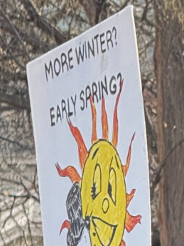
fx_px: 5045
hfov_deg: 2.1
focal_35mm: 711
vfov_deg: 2.8
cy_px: 500
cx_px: 298
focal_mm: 15.66
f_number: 2.8
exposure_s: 1/104
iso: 64
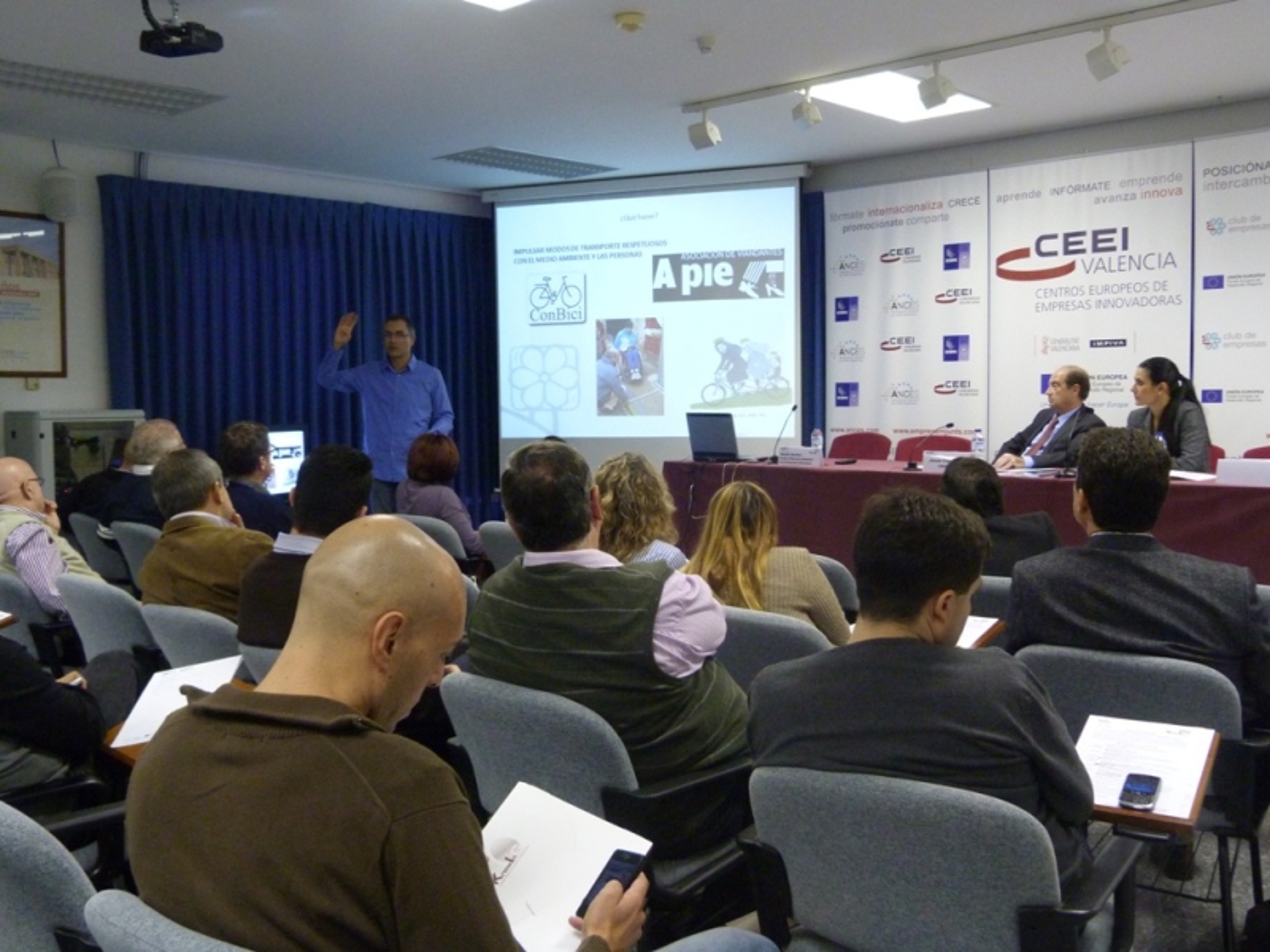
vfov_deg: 41.8
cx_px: 635
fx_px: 1247
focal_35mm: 34
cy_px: 476
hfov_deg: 54.0
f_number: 3
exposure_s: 1/20
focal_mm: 6.1
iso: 400
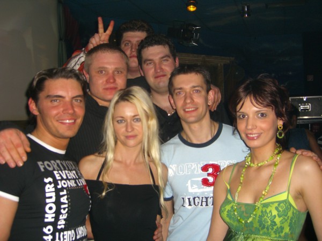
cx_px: 161
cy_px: 120
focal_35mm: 38
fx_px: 353
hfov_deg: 49.0
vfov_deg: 37.7
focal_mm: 7.9
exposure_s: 1/60
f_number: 2.8
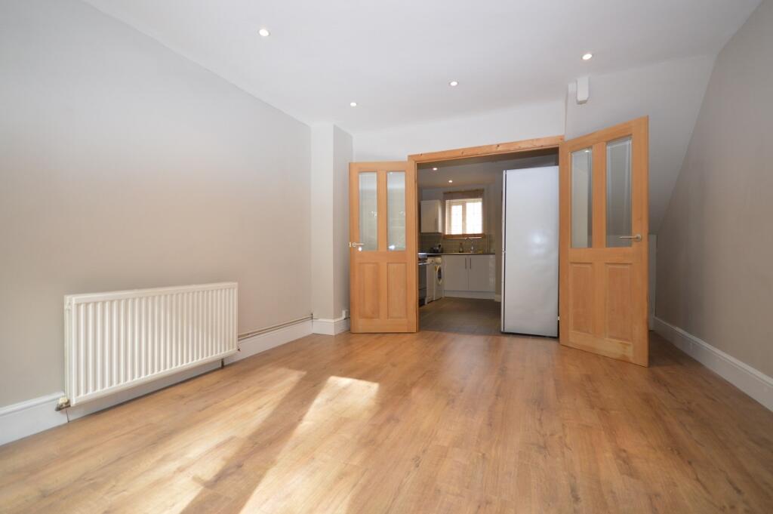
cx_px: 386
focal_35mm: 15
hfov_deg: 100.4
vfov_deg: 77.2
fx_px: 322
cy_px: 257
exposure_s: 1/80
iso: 400
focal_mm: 10
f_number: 4.5
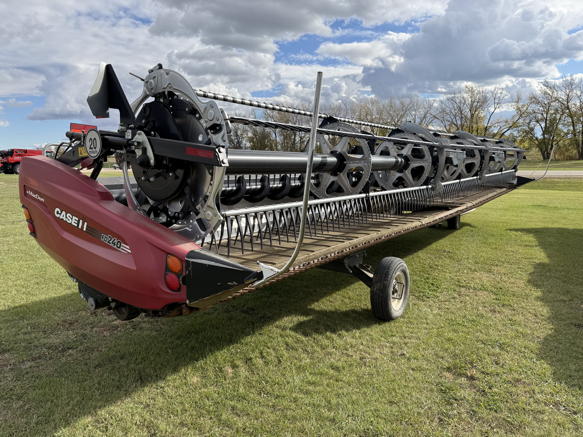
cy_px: 218
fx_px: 404
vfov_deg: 56.8
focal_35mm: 24
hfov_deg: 71.6
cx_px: 292
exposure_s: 1/2801
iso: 80
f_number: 1.78
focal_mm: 6.76
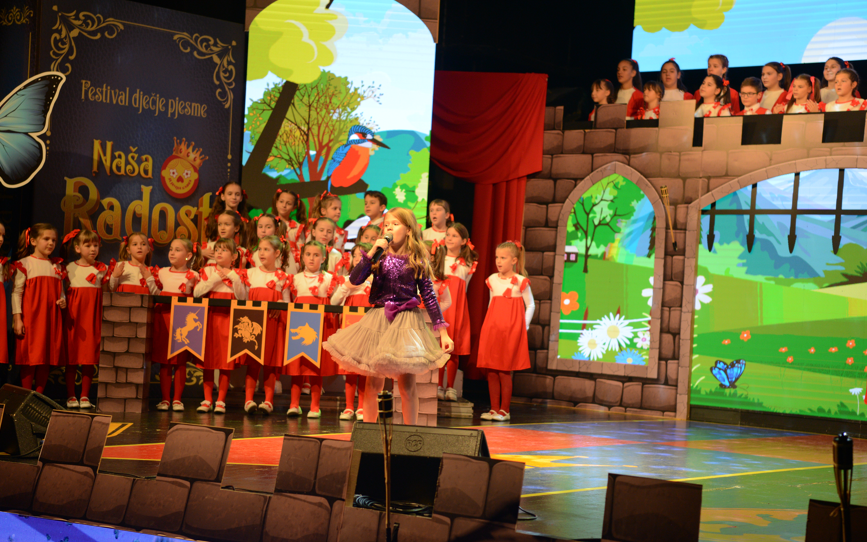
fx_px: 1701
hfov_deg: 28.6
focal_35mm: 72
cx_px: 431
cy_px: 279
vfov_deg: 18.1
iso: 1250
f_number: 3.2
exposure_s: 1/250
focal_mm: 70
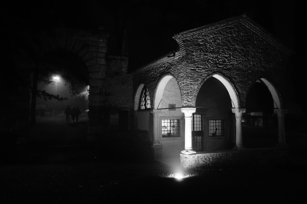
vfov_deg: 43.5
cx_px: 154
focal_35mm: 30
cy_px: 102
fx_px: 256
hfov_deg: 62.0
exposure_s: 1/20
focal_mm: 20
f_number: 2.8
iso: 3200
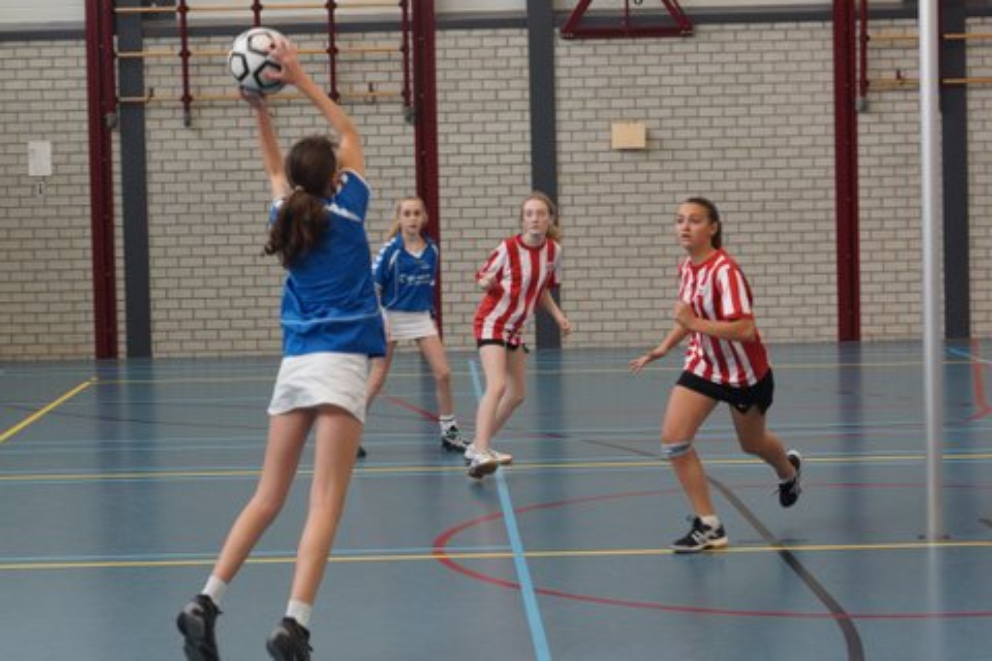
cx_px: 496
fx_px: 2067
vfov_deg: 18.2
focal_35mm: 75
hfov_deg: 27.0
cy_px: 330
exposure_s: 1/200
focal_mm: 50
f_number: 3.5
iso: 800
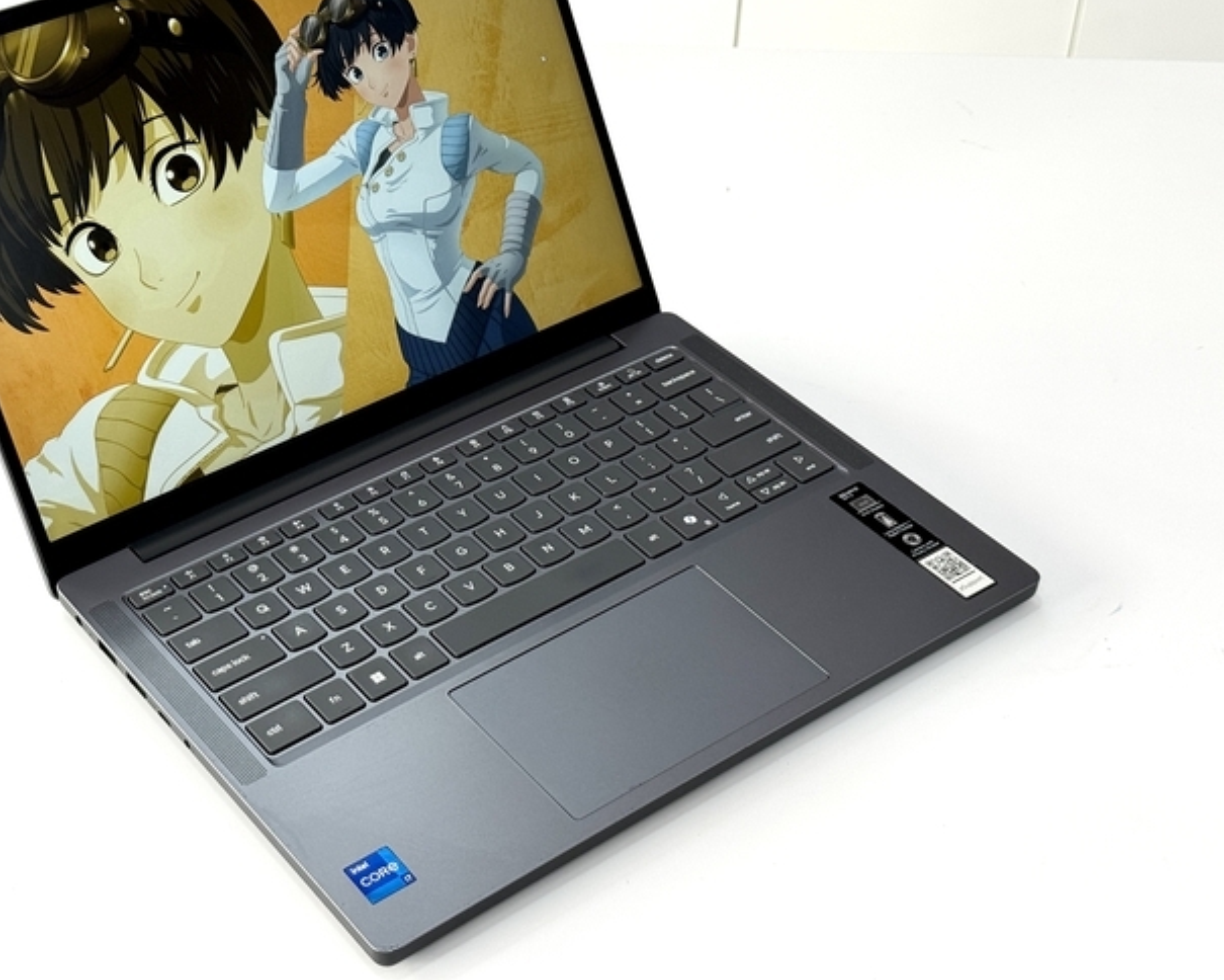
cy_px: 405
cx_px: 433
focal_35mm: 62
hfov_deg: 30.3
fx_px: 2246
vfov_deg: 24.6
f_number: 1.78
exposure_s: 1/135
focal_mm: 6.76
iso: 50
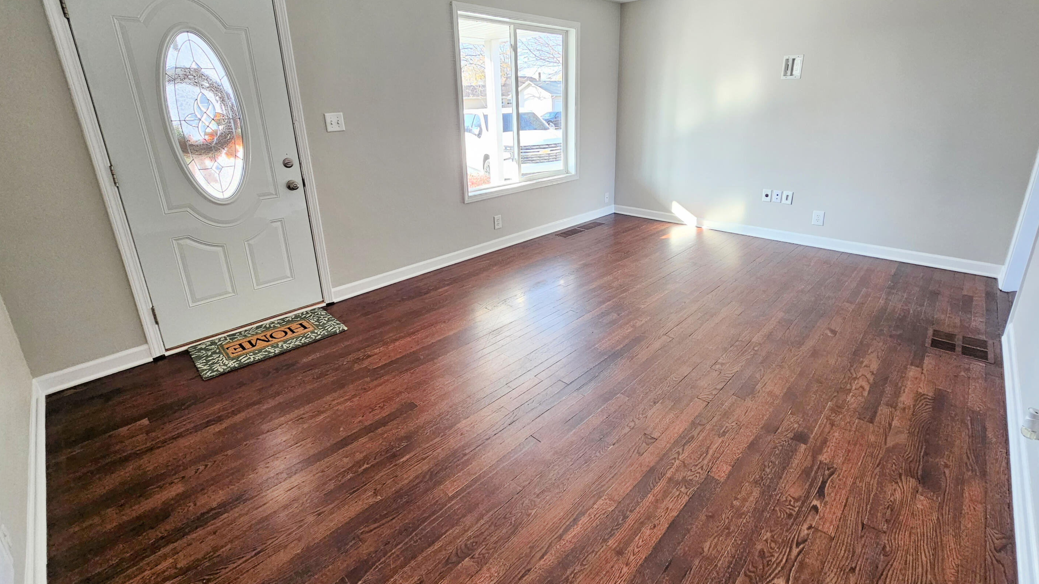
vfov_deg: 69.9
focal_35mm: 15
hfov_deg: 103.0
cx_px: 534
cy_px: 238
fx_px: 413
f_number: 2.2
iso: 125
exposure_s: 1/77
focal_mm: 2.2
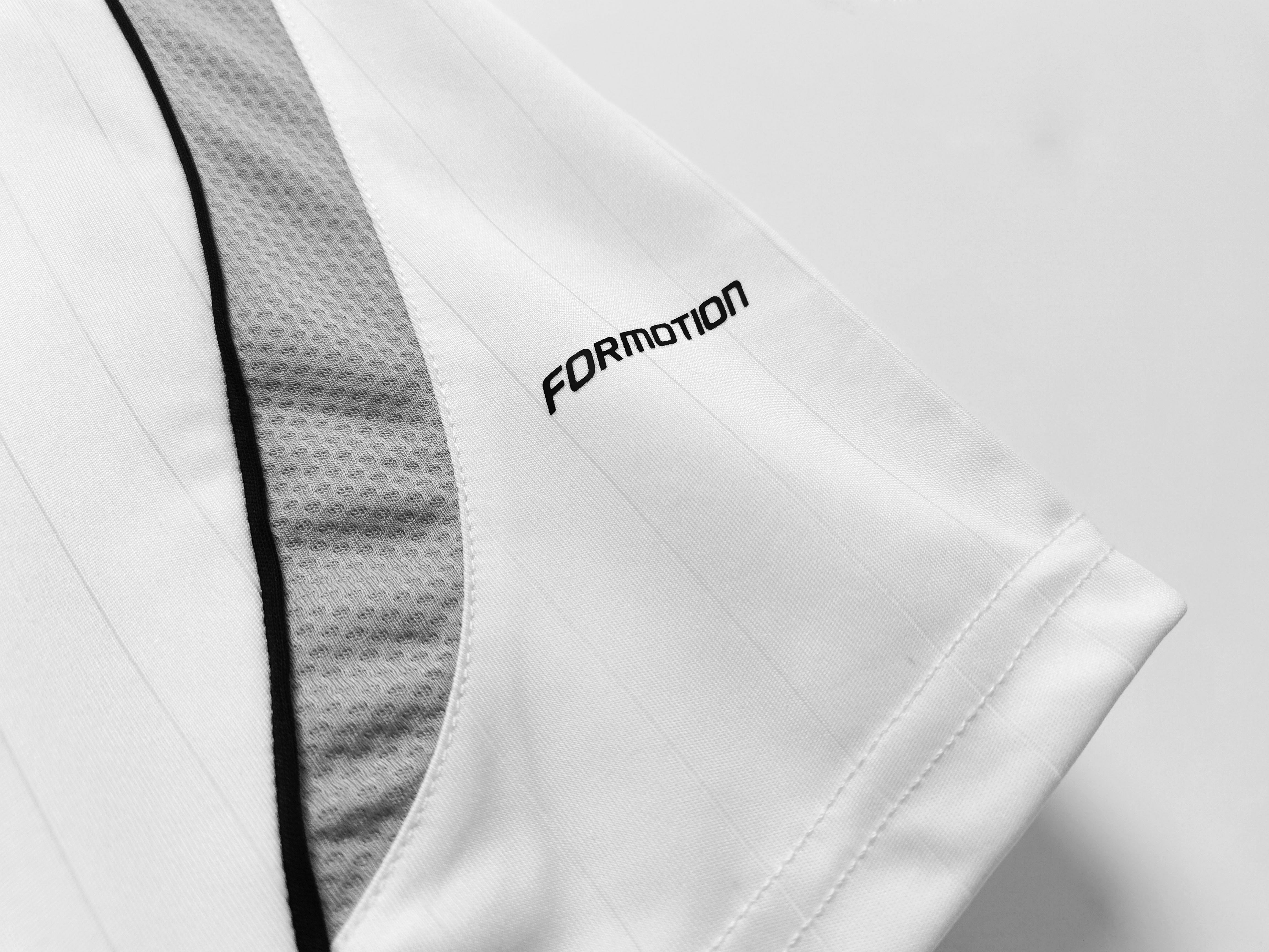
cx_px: 634
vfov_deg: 53.1
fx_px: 953
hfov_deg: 67.3
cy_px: 476
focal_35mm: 26
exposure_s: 1/100
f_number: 1.8
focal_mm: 5.58
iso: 64
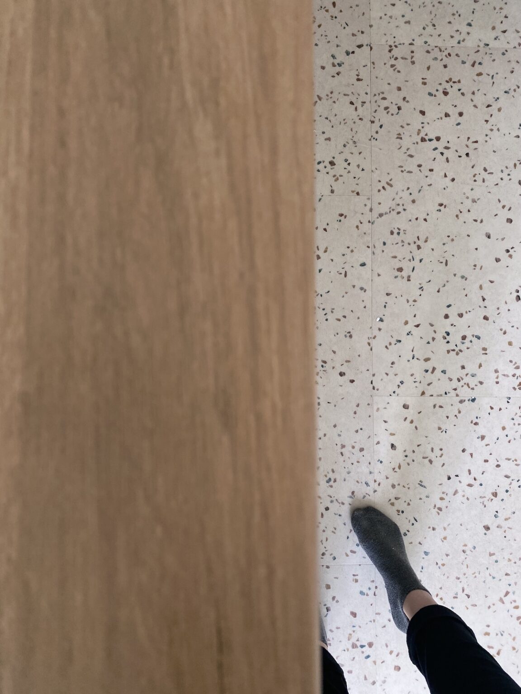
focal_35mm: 26
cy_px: 347
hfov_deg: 53.1
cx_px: 260
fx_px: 522
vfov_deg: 67.3
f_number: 1.8
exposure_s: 1/121
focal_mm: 4.25
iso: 100
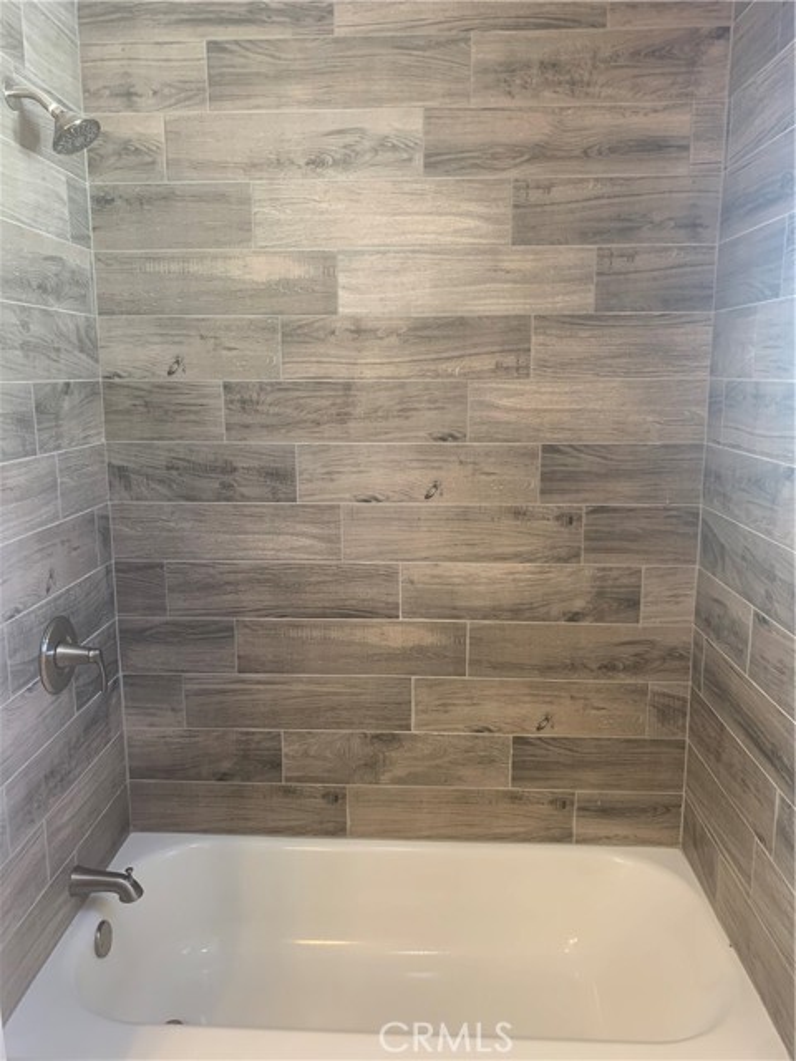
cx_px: 398
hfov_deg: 53.1
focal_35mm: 26
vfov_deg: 67.3
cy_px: 530
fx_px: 797
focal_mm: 4.25
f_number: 1.8
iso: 125
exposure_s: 1/60
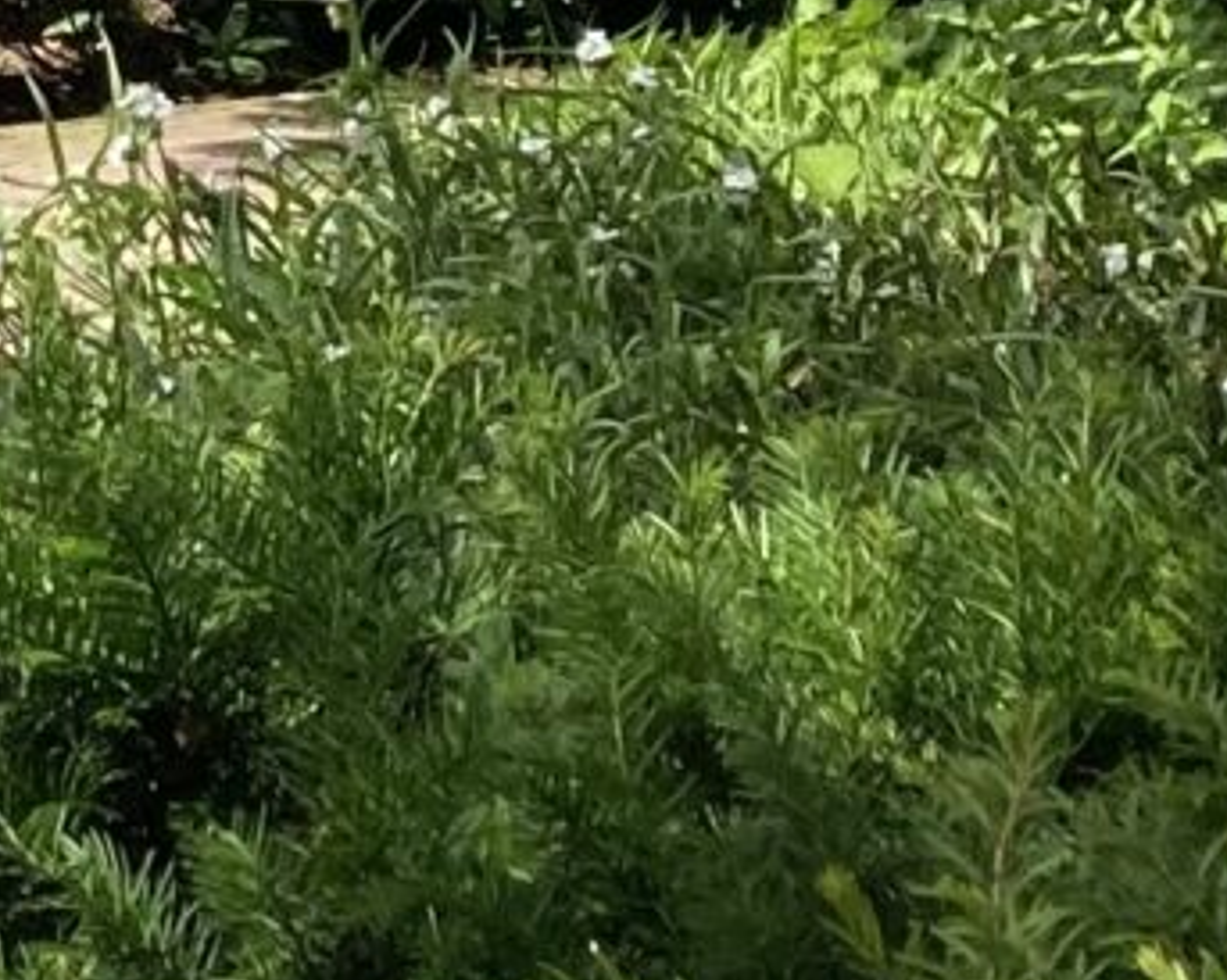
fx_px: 7404
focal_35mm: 204
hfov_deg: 8.9
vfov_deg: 6.8
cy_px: -2006
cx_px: -1295
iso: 20
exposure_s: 1/1333
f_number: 1.8
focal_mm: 3.99
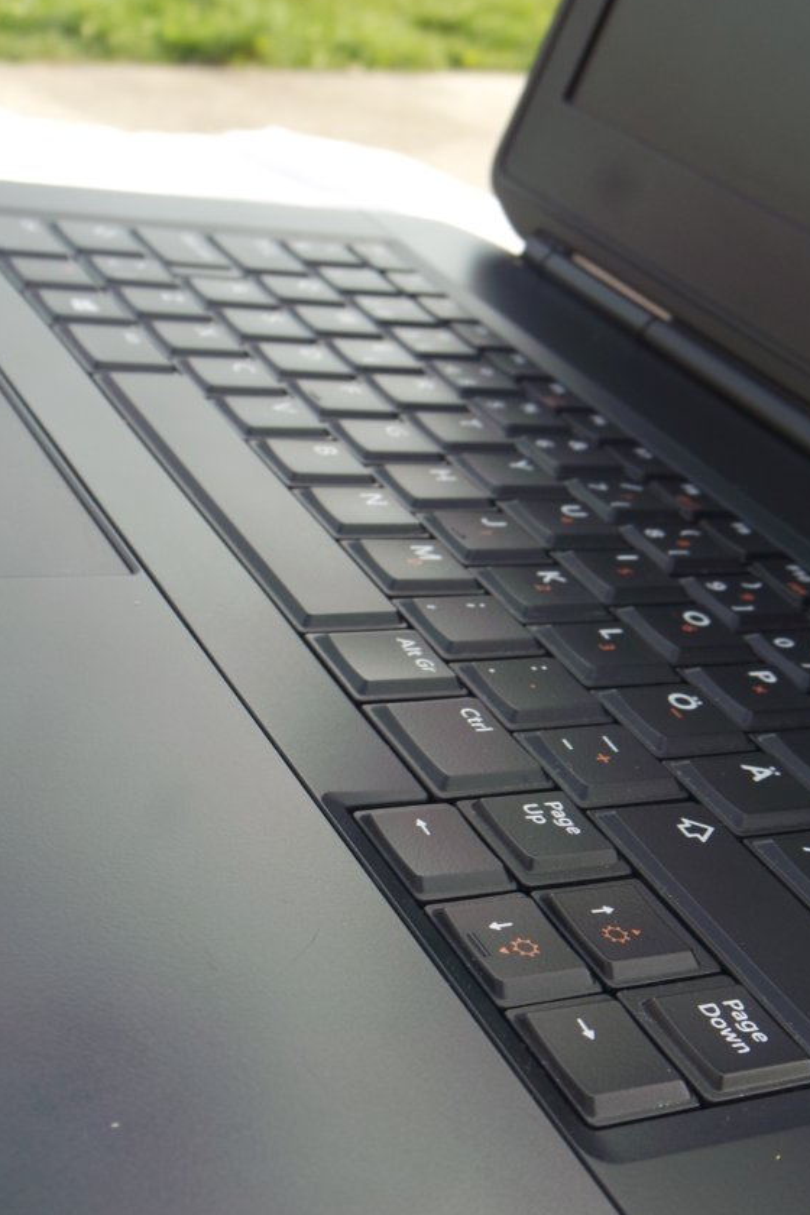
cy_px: 755
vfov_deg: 39.4
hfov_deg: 27.0
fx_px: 1687
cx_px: 343
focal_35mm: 50
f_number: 5.6
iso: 160
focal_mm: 13
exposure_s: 1/100
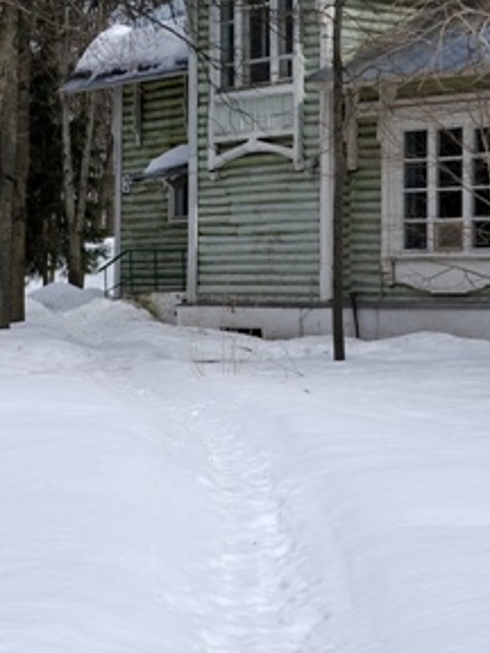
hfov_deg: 13.7
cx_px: 188
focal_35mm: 108
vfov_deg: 18.1
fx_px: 2038
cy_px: 205
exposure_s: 1/640
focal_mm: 24
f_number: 7.1
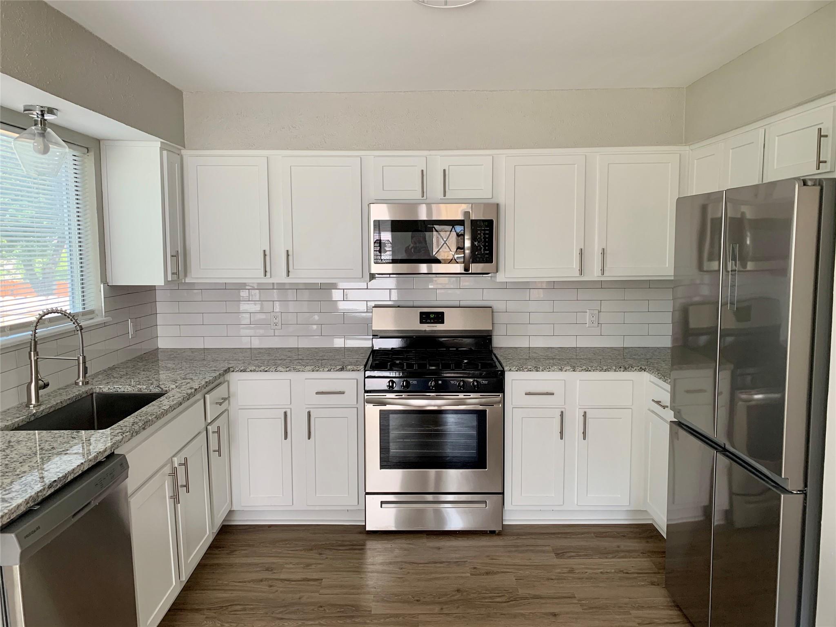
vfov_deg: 53.1
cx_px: 418
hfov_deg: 67.3
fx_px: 628
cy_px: 314
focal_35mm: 26
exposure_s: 1/115
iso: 100
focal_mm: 4.25
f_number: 1.8
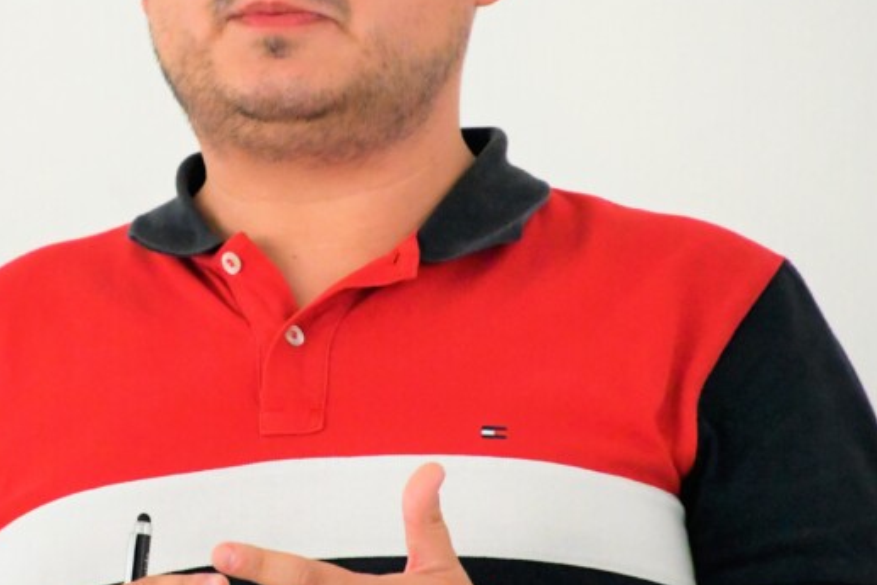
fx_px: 21711
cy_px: 150
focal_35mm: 891
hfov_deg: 2.3
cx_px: 120
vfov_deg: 1.5
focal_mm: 300
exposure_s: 1/640
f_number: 6.3
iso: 6400
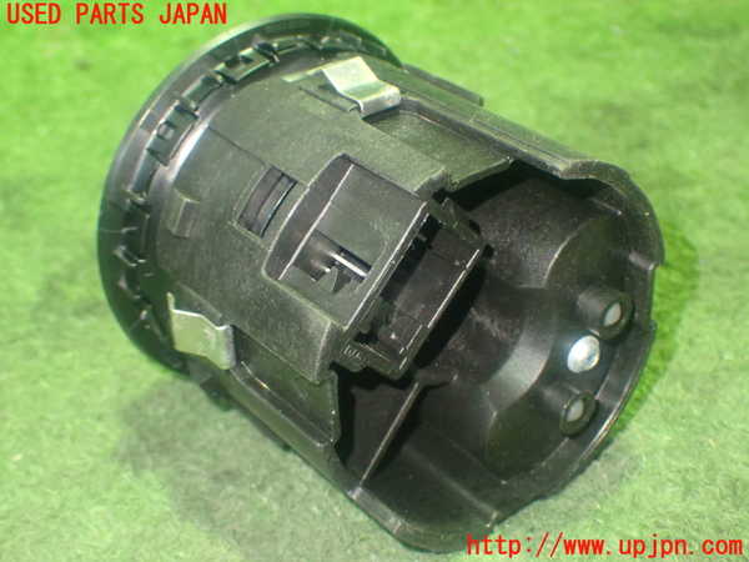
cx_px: 374
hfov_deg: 35.5
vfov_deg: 27.0
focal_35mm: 54
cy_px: 281
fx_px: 1168
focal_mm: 9.65
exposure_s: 1/13
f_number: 3.3
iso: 1000
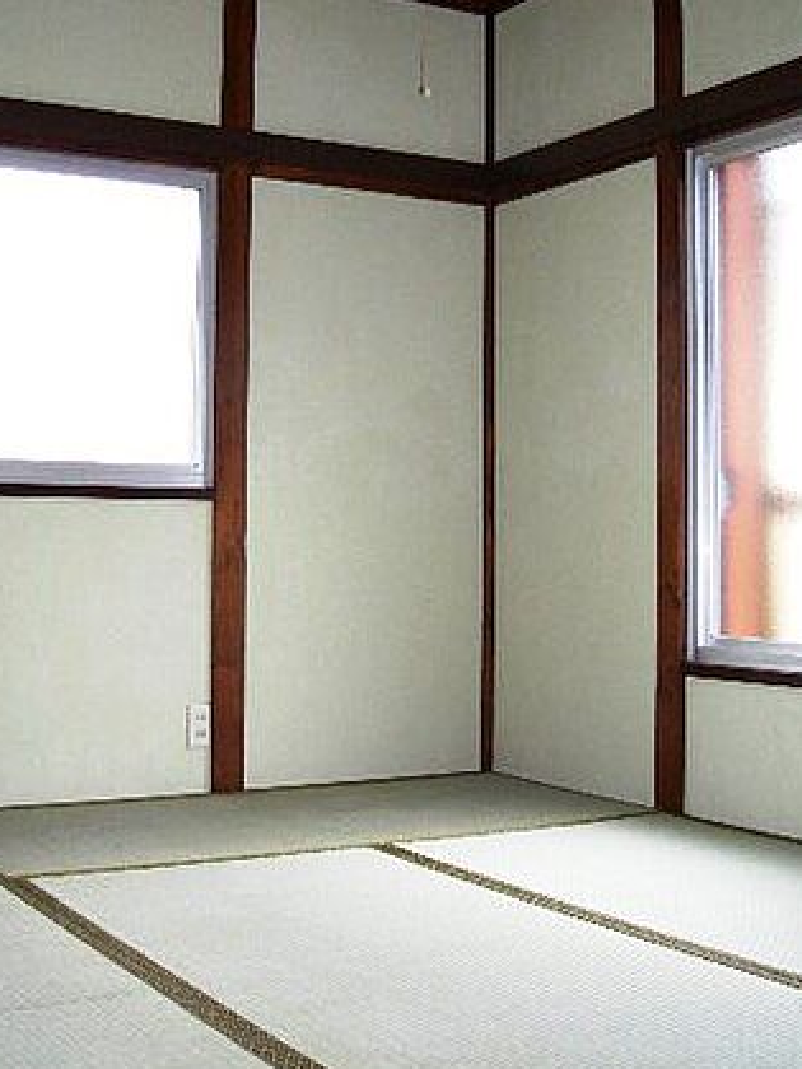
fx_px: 1545
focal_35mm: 50
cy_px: 433
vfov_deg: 38.1
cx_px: 433
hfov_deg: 29.1
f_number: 2.8
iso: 246
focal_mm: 5.7
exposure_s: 1/55
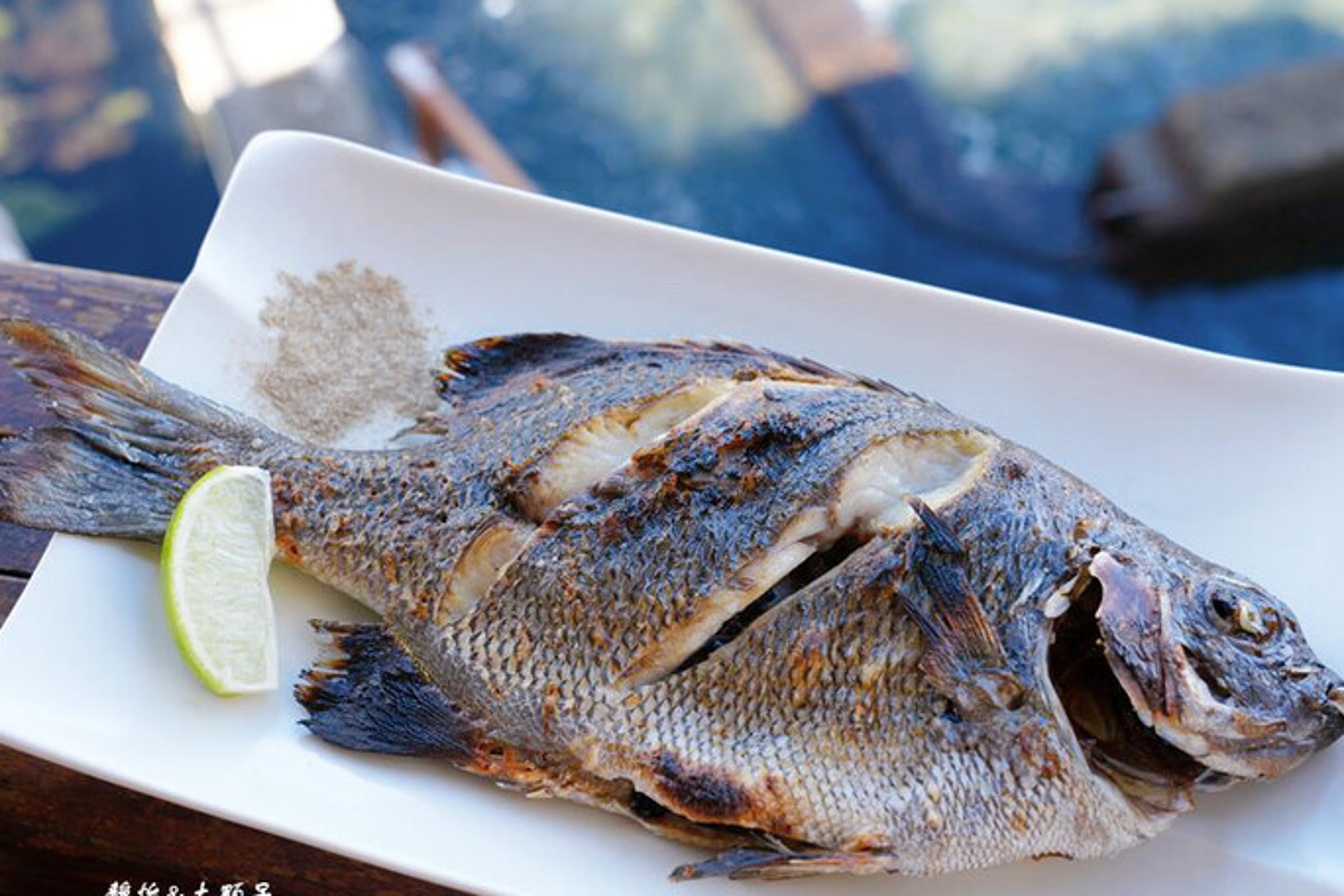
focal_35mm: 41
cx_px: 589
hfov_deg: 47.3
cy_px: 509
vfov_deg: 32.6
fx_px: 1531
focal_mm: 33
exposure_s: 1/80
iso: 160
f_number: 5.6
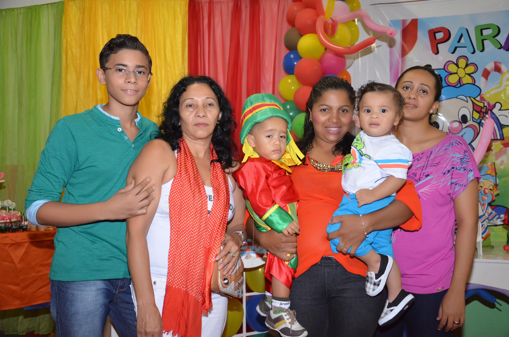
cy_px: 168
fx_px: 529
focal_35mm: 38
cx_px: 254
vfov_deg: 35.3
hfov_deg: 51.4
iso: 3200
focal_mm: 25
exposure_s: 1/60
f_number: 4
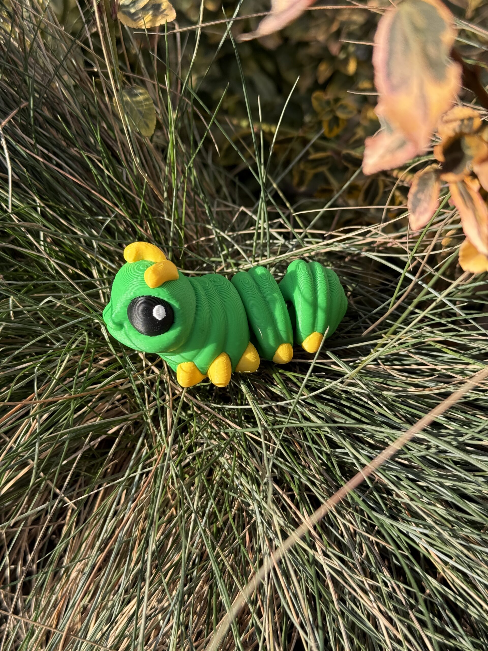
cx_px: 244
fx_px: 902
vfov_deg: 39.7
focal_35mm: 48
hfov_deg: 30.3
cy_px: 326
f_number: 1.78
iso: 100
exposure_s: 1/1429
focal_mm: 6.76
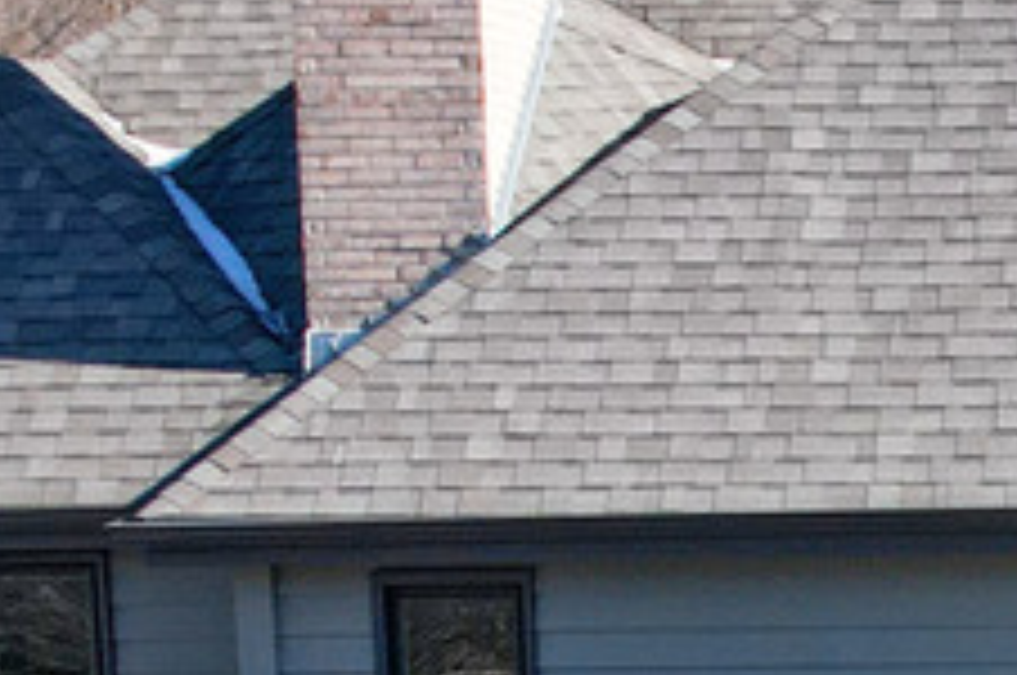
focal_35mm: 158
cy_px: 1138
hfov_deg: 12.4
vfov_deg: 8.4
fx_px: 4457
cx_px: 1503
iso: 140
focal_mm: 8.38
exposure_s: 1/400
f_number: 2.8
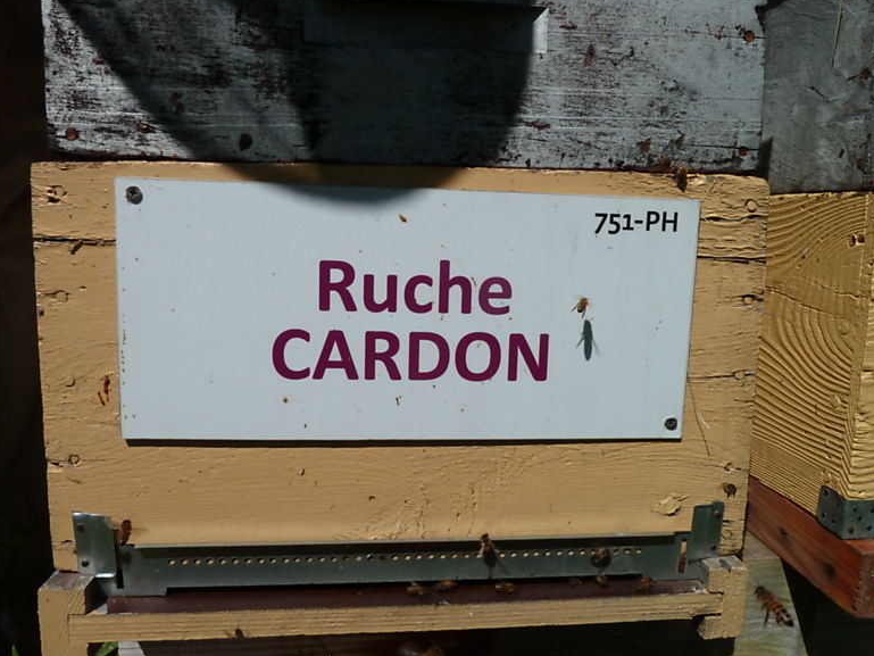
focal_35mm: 26
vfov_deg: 53.1
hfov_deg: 67.3
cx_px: 450
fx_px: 657
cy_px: 317
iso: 80
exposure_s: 1/800
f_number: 5.6
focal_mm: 4.1
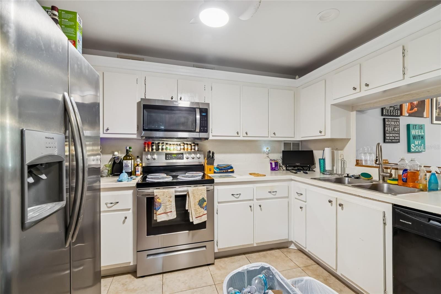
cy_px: 147
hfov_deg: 100.4
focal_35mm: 15
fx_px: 184
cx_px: 220
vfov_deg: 77.3
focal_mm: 10
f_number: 7.1
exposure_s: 1.6
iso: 100
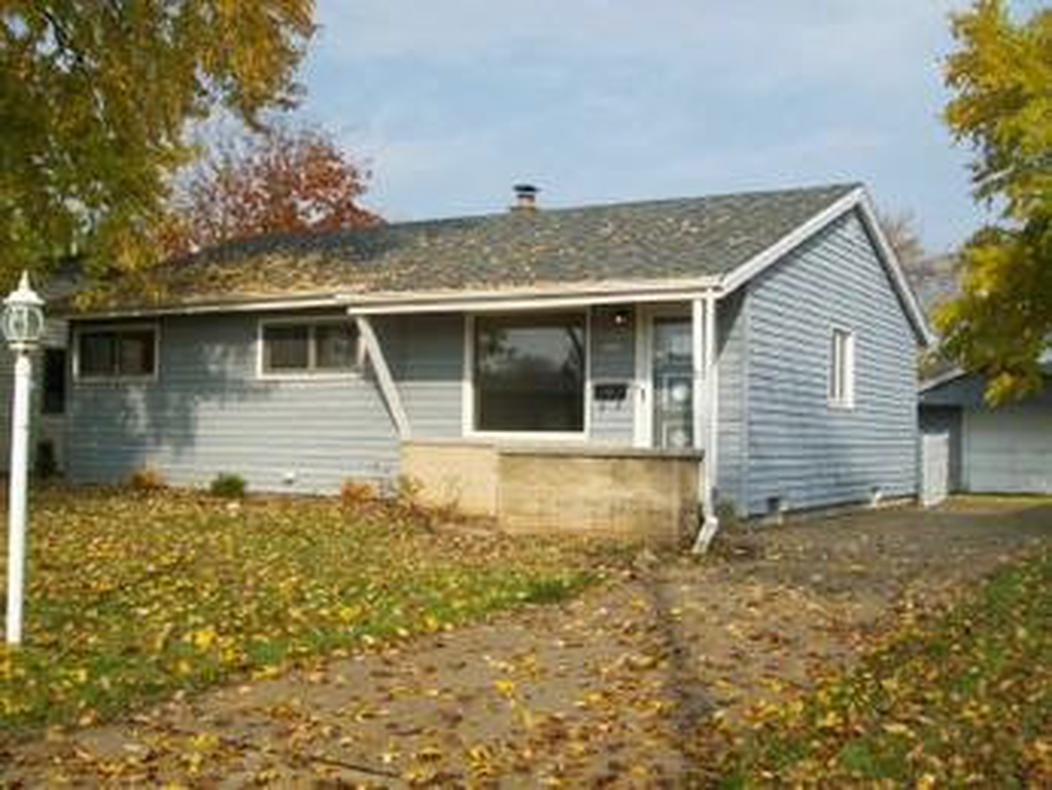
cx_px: 526
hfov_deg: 46.8
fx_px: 1216
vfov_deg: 36.0
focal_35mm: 40
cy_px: 395
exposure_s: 1/250
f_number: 6.3
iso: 64
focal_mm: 7.1
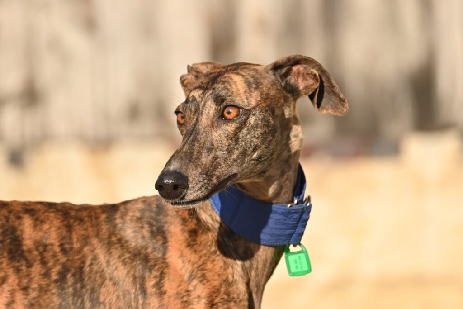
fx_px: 4823
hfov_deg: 5.5
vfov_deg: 3.7
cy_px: 154
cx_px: 232
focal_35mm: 375
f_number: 5.6
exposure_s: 1/4000
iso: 900
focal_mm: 250
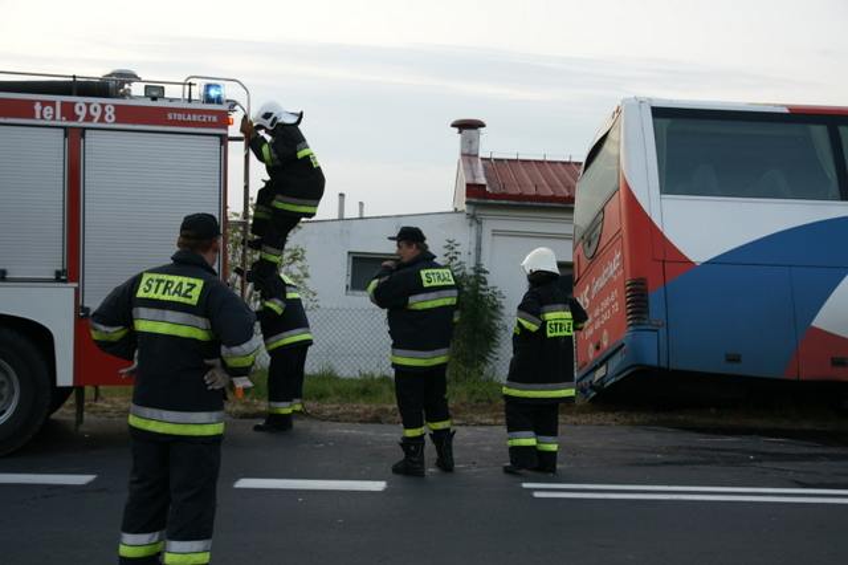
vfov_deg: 34.2
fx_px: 918
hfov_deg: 49.6
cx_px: 424
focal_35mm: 39
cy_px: 282
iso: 200
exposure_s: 1/60
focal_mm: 26
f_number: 3.5
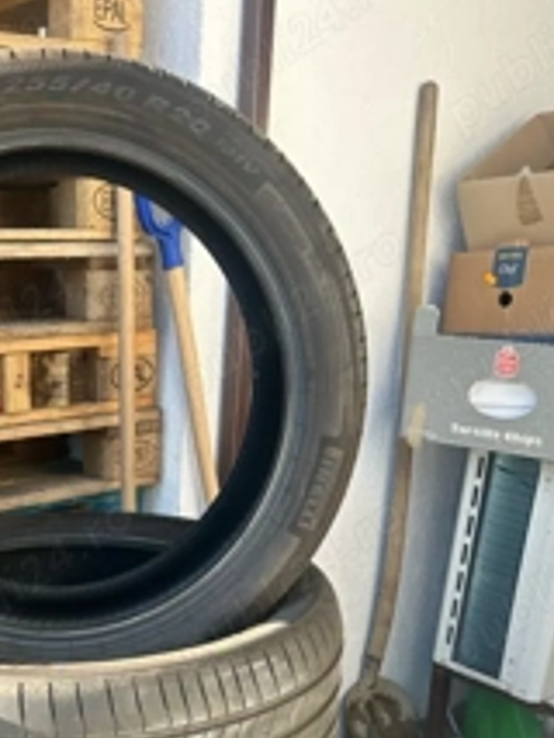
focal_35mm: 45
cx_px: 90
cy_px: 627
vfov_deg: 39.7
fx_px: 959
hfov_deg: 31.2
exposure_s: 1/370
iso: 80
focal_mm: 6.86
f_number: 1.78
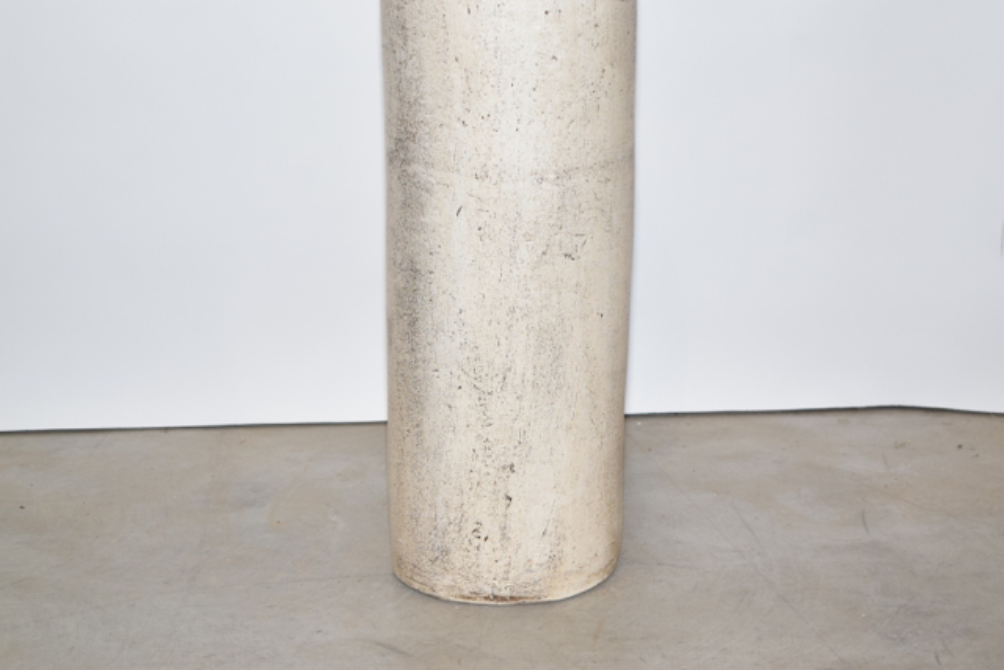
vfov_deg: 16.6
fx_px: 2301
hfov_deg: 24.6
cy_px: 335
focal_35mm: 82
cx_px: 502
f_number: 5.6
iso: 800
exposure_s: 1/125
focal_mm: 55
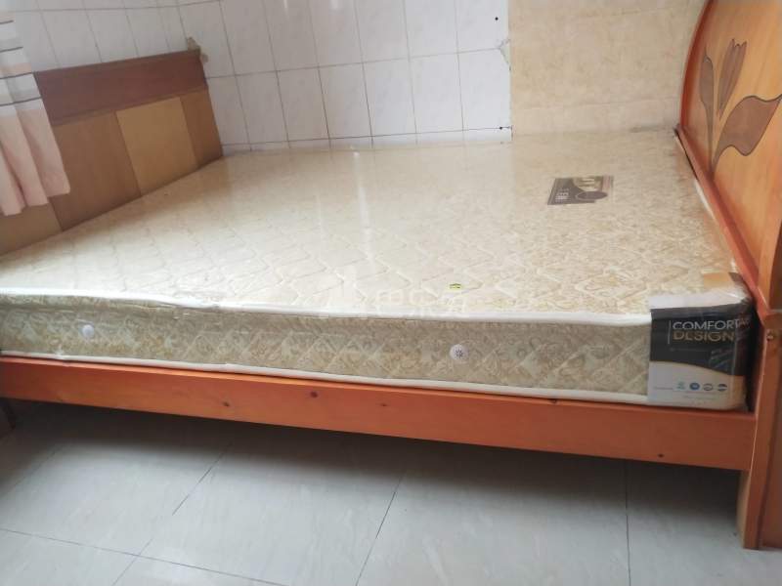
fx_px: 678
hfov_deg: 60.0
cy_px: 293
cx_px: 391
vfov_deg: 46.8
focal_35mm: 30
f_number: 1.8
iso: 193
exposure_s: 1/100
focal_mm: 3.95
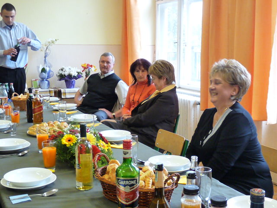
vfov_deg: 29.1
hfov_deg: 38.2
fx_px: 400
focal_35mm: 50
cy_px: 104
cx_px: 138
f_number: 2.8
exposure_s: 1/30
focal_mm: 4.9
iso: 320
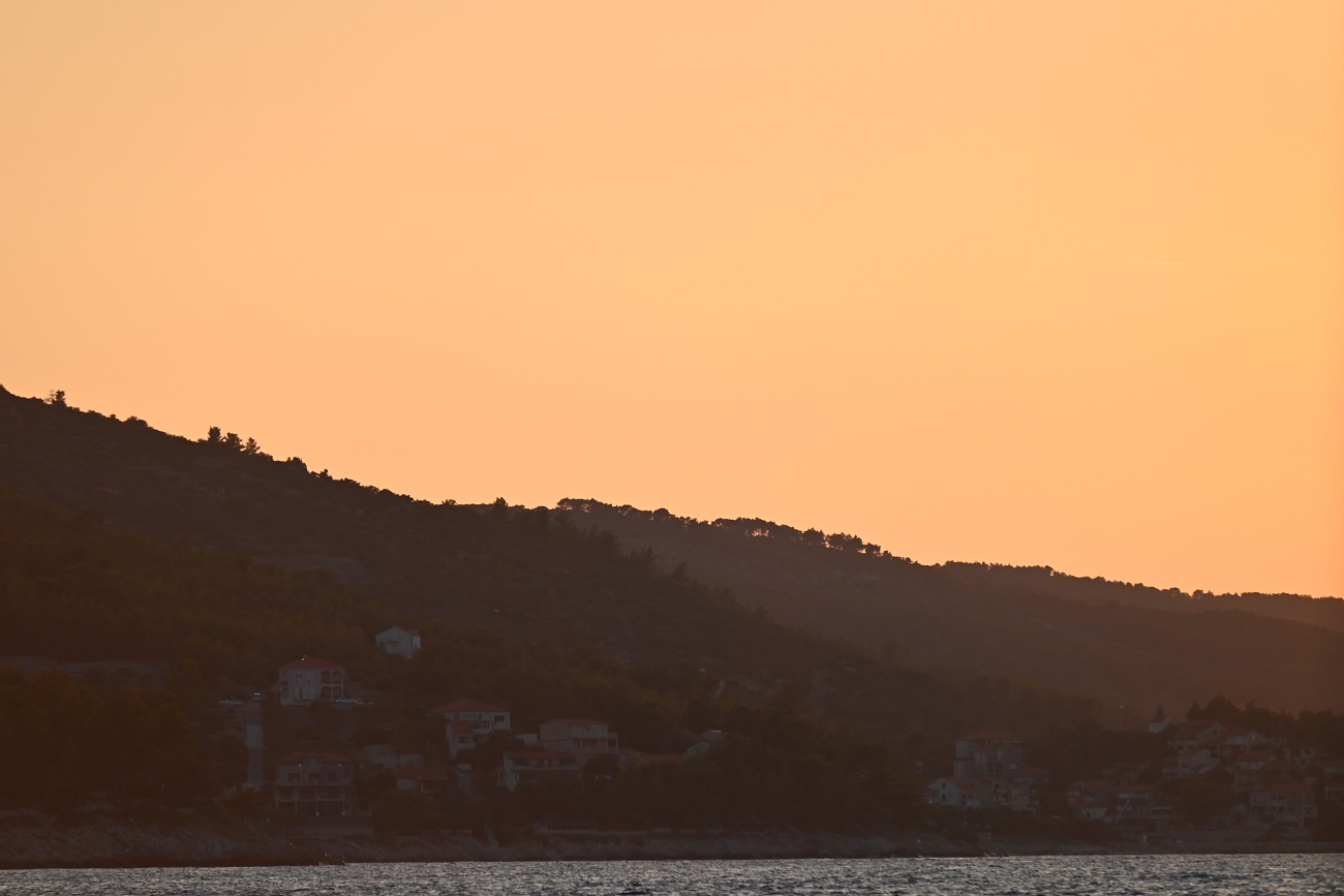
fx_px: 11200
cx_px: 672
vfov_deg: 4.6
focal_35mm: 300
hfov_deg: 6.9
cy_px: 448
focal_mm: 300
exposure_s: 1/1000
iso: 400
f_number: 5.6
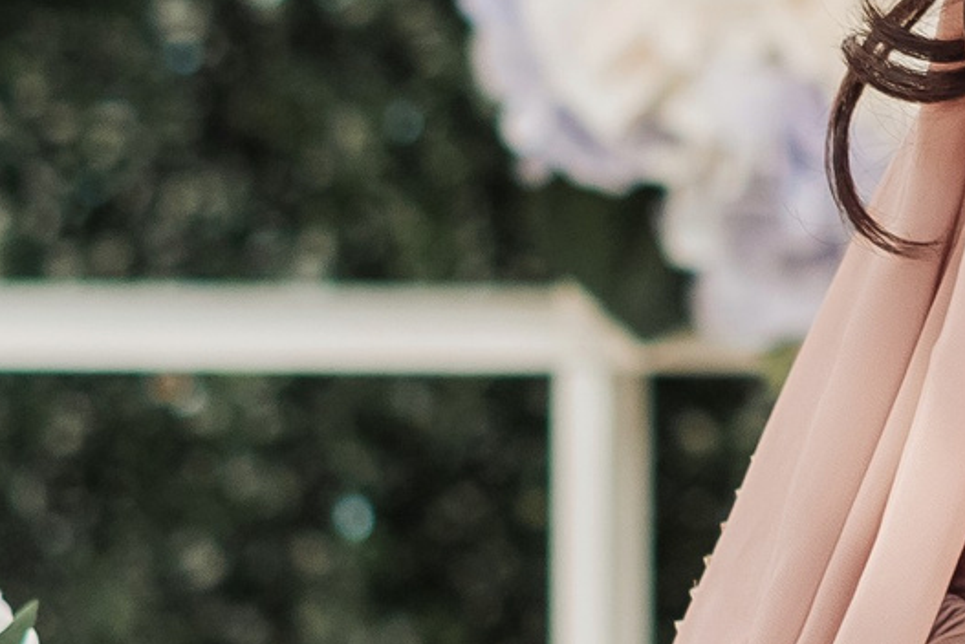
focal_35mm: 364
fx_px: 9762
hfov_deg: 5.5
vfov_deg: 3.8
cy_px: -257
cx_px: 2161
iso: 320
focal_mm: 50
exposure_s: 1/250
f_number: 1.6
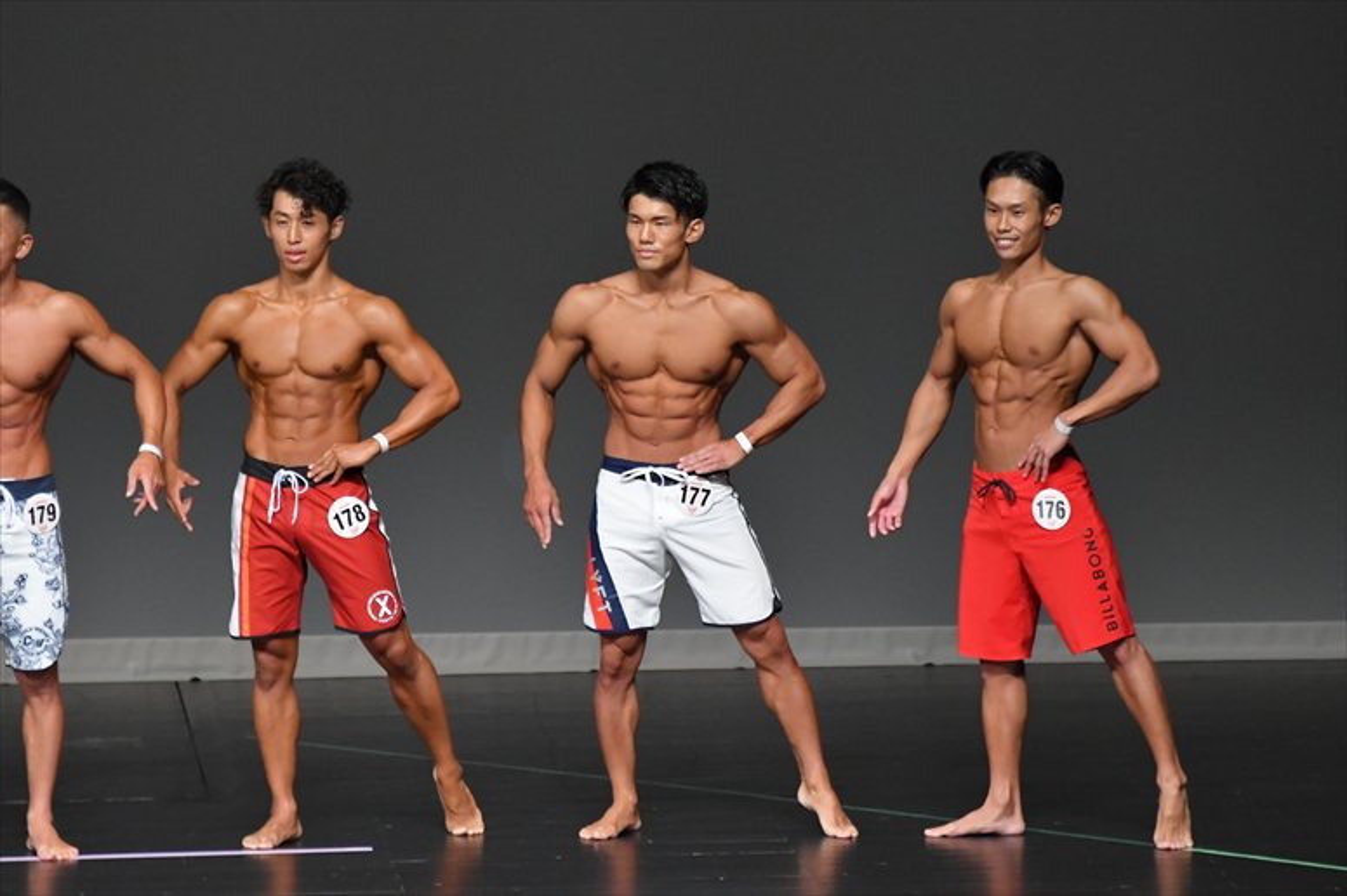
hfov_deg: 6.5
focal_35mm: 315
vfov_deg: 4.4
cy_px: 448
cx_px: 674
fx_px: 11781
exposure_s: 1/400
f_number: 5.6
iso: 5000
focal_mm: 210
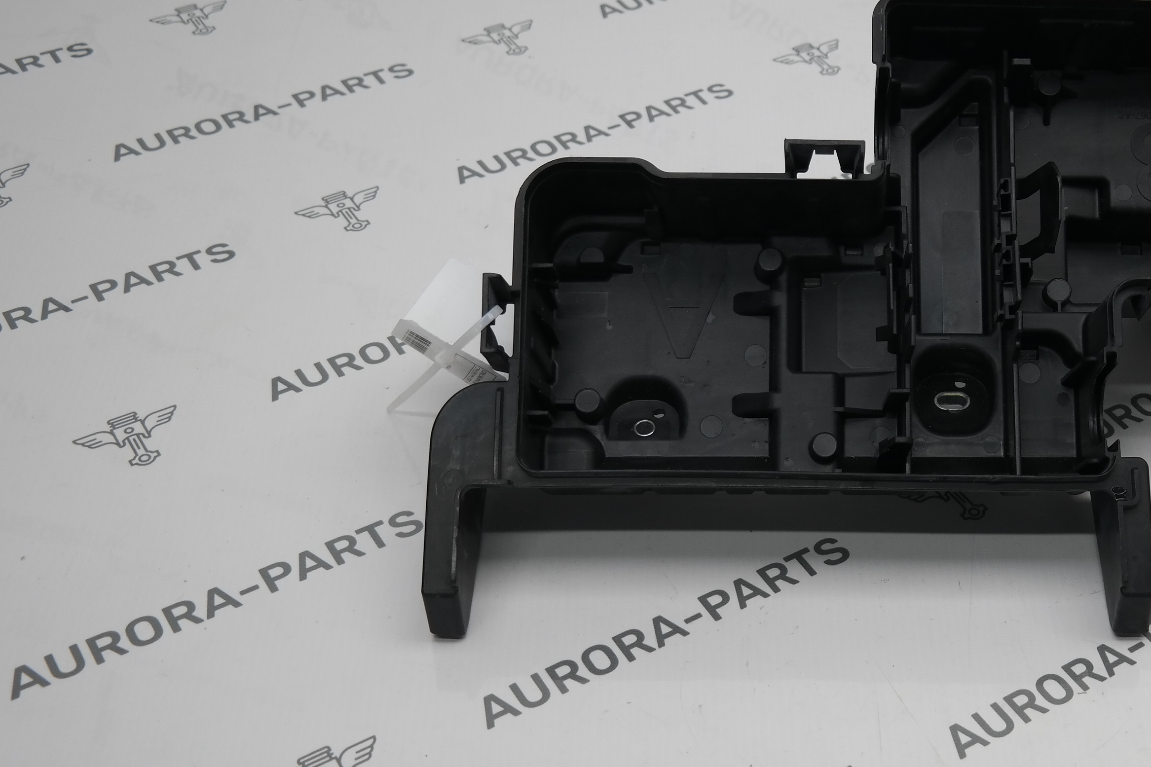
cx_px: 947
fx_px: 1918
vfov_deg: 22.6
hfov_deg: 32.3
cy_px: 297
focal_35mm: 60
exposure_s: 1/80
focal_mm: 24
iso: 200
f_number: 4
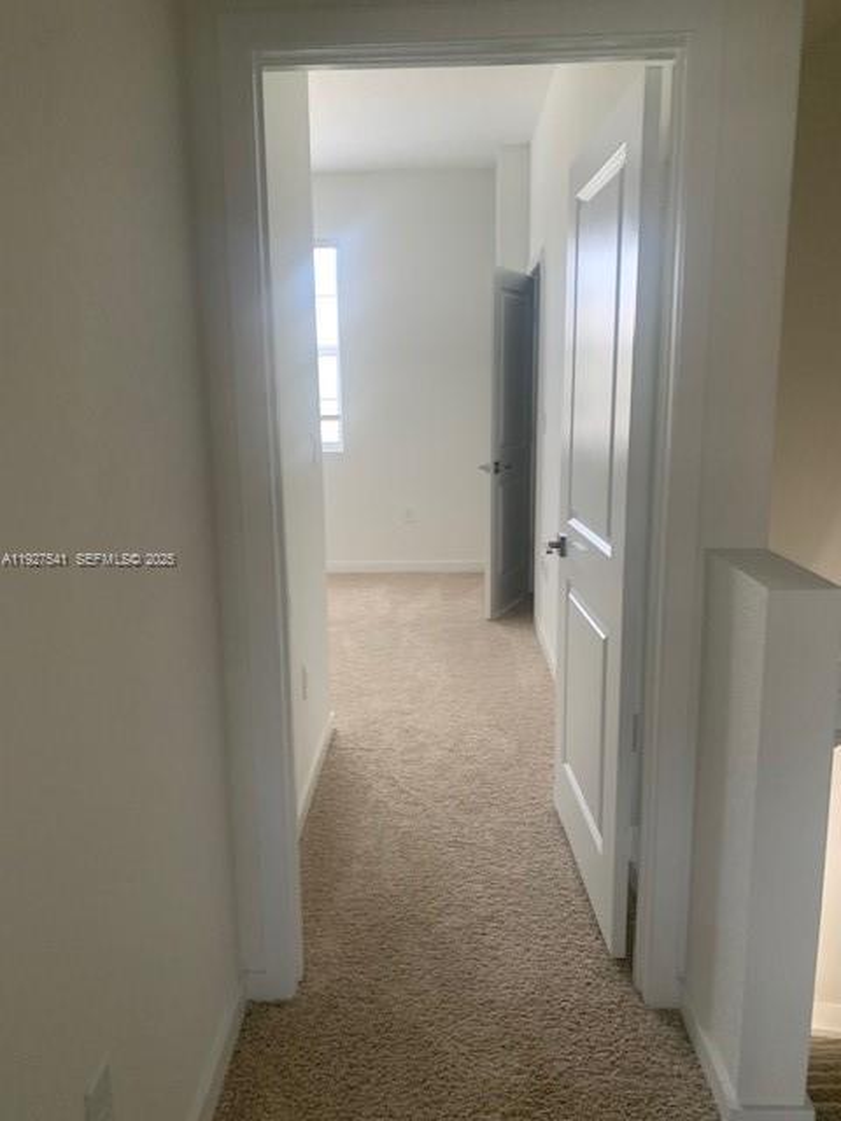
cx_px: 420
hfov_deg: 53.1
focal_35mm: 26
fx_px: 842
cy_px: 560
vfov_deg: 67.3
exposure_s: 1/66
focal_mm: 4.25
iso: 100
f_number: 1.8
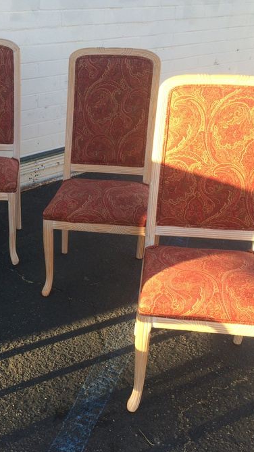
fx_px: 527
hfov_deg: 26.5
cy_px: 227
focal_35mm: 44
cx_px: 47
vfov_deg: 46.4
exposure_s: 1/279
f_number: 2.2
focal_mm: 4.12
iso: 32
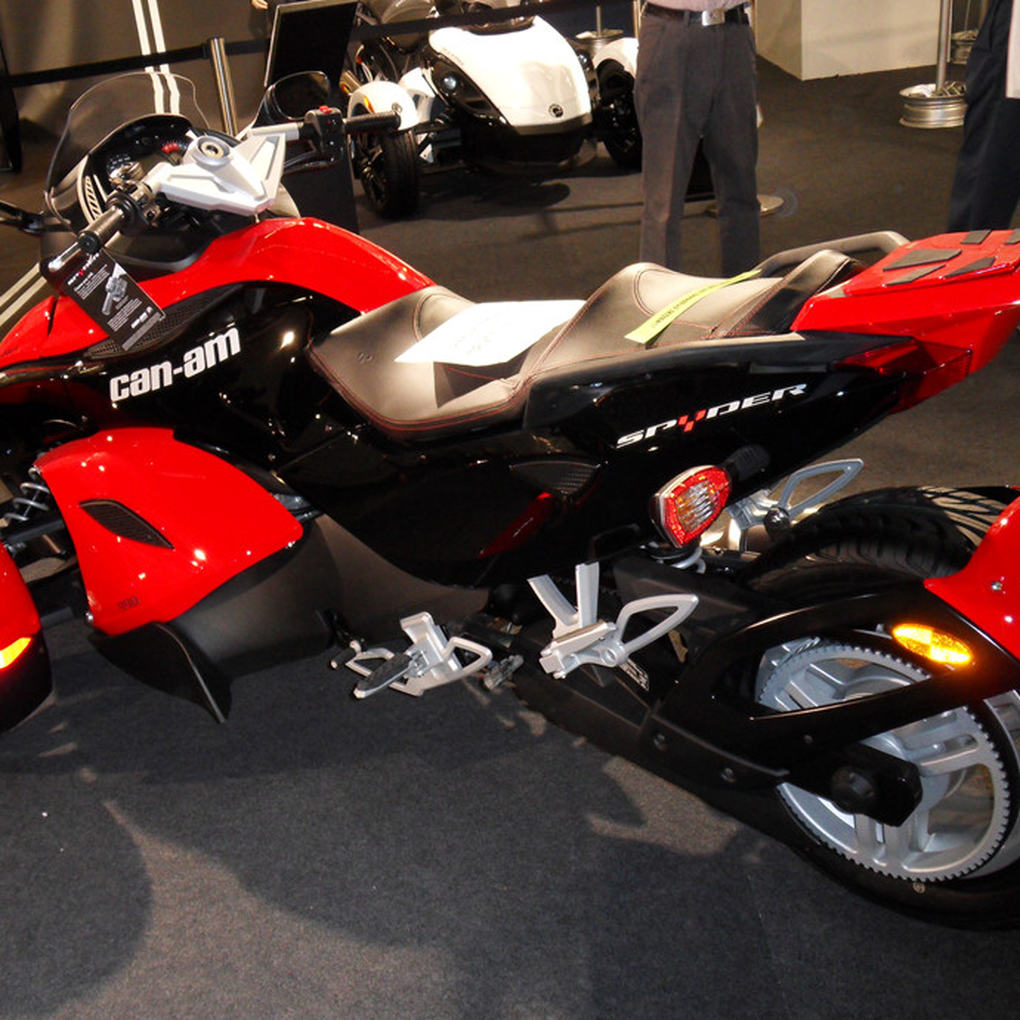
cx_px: 455
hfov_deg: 40.9
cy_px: 480
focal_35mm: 41
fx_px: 1367
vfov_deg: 40.9
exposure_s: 1/30
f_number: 3.7
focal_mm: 5.6
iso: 200
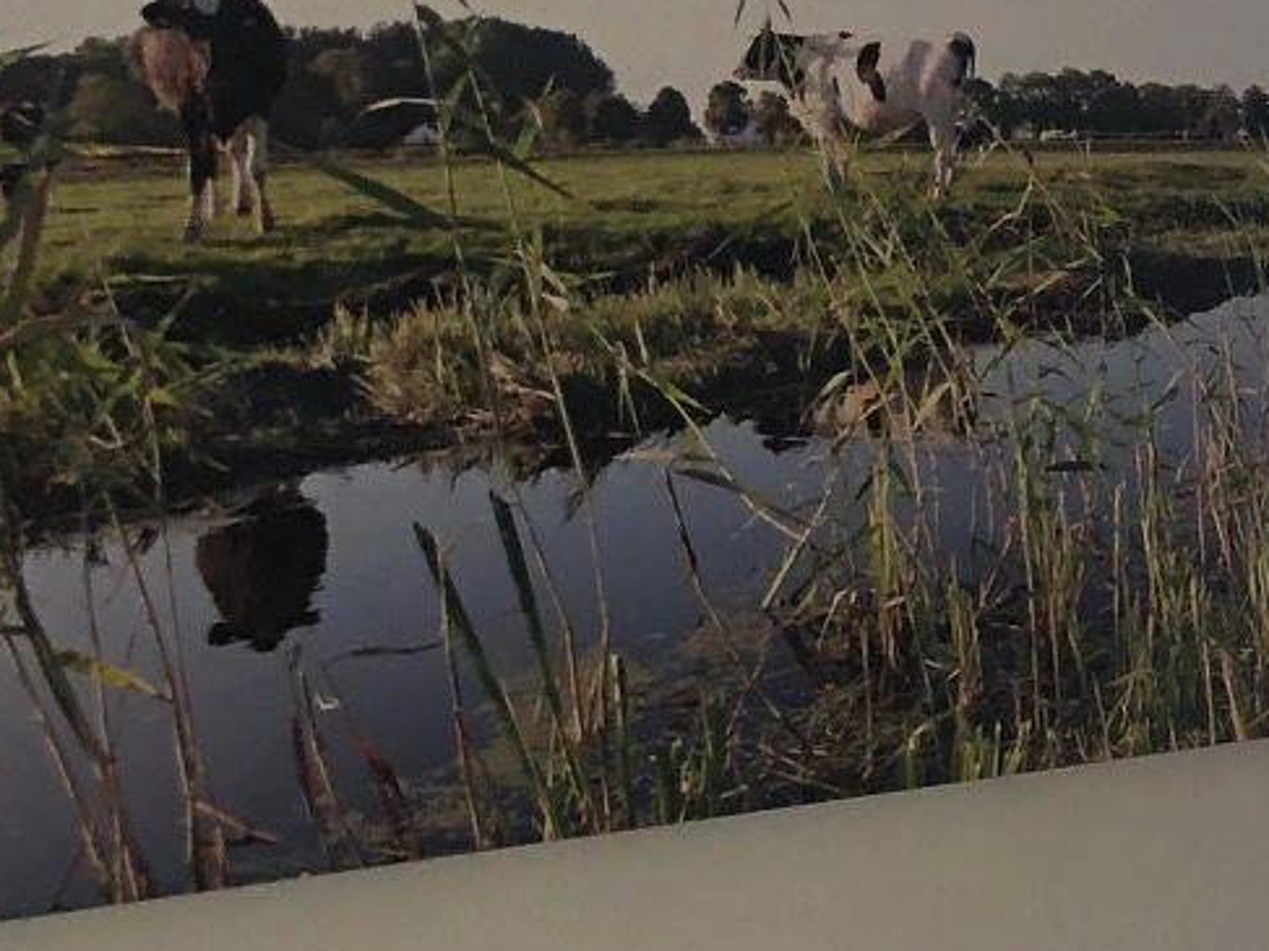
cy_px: 537
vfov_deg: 12.8
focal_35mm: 116
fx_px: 4251
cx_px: 2423
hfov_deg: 14.5
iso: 20
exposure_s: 1/223
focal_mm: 3.99
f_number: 1.8
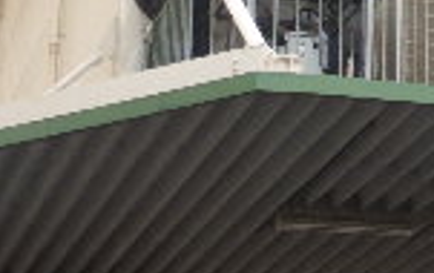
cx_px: 733
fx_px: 1967
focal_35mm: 166
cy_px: 40
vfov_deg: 7.9
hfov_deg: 11.8
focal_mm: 6.6
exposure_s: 1/200
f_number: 4.2
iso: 125
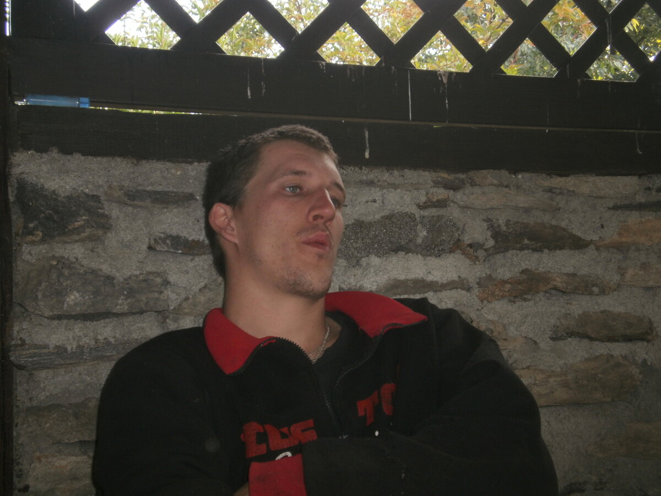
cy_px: 248
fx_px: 974
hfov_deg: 37.5
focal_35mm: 51
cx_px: 330
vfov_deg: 28.6
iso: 100
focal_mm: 9.05
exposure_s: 1/40
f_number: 3.8
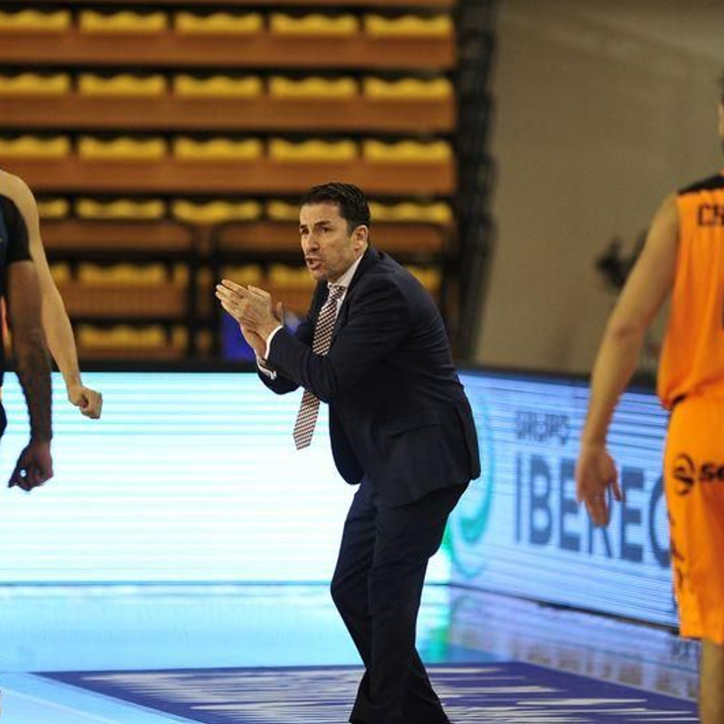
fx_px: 9087
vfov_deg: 4.6
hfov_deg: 4.6
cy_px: 362
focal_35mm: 384
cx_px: 321
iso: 3200
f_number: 2.8
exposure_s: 1/1250
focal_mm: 300
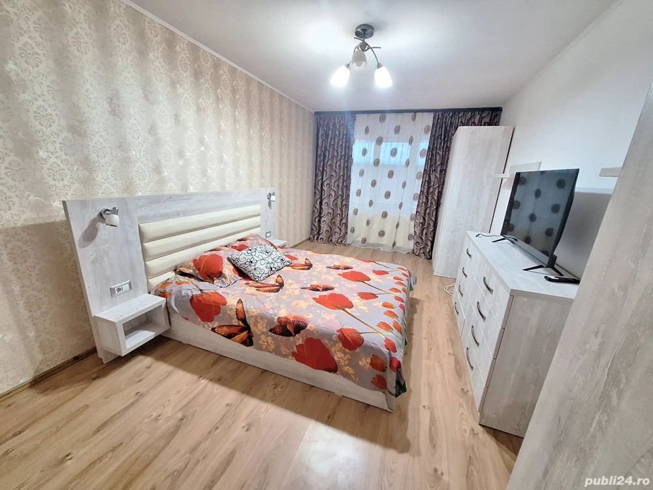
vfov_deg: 89.9
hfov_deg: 106.2
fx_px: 245
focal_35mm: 13
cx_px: 326
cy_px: 245
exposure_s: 1/25
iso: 400
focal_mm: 1.74
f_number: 2.2
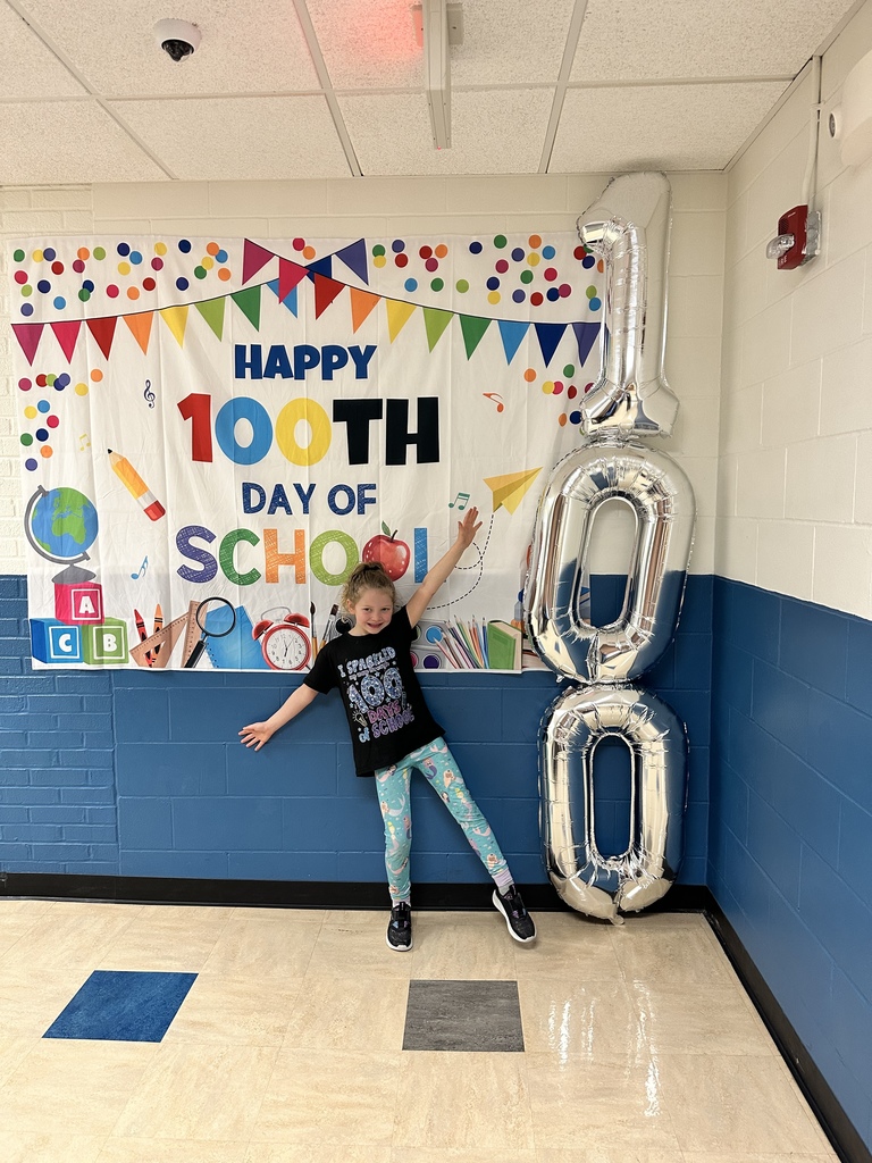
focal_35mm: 24
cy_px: 582
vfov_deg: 71.6
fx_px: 806
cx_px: 436
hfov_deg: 56.8
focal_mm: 6.86
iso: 250
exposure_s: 1/60
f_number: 1.78
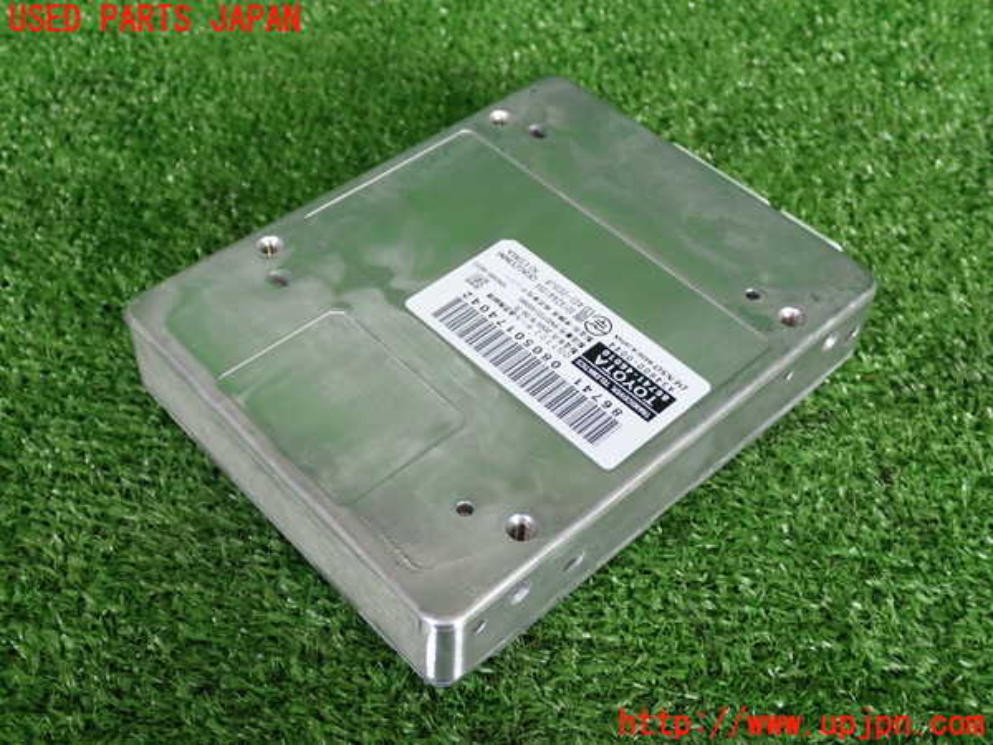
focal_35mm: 41
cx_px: 496
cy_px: 372
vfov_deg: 35.1
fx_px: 1176
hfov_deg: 45.8
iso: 200
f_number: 2.8
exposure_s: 1/80
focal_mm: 7.31
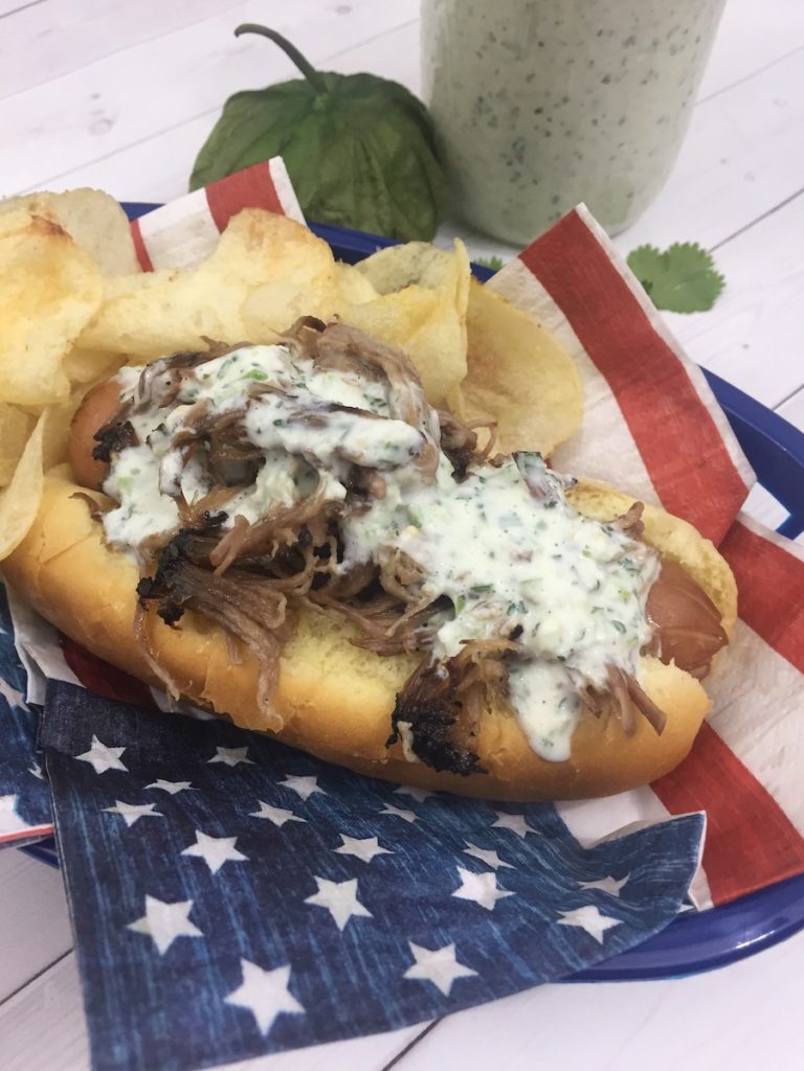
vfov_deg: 61.7
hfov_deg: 48.2
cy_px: 536
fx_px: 898
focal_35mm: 29
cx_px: 402
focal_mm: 4.15
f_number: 2.2
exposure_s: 1/30
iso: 80
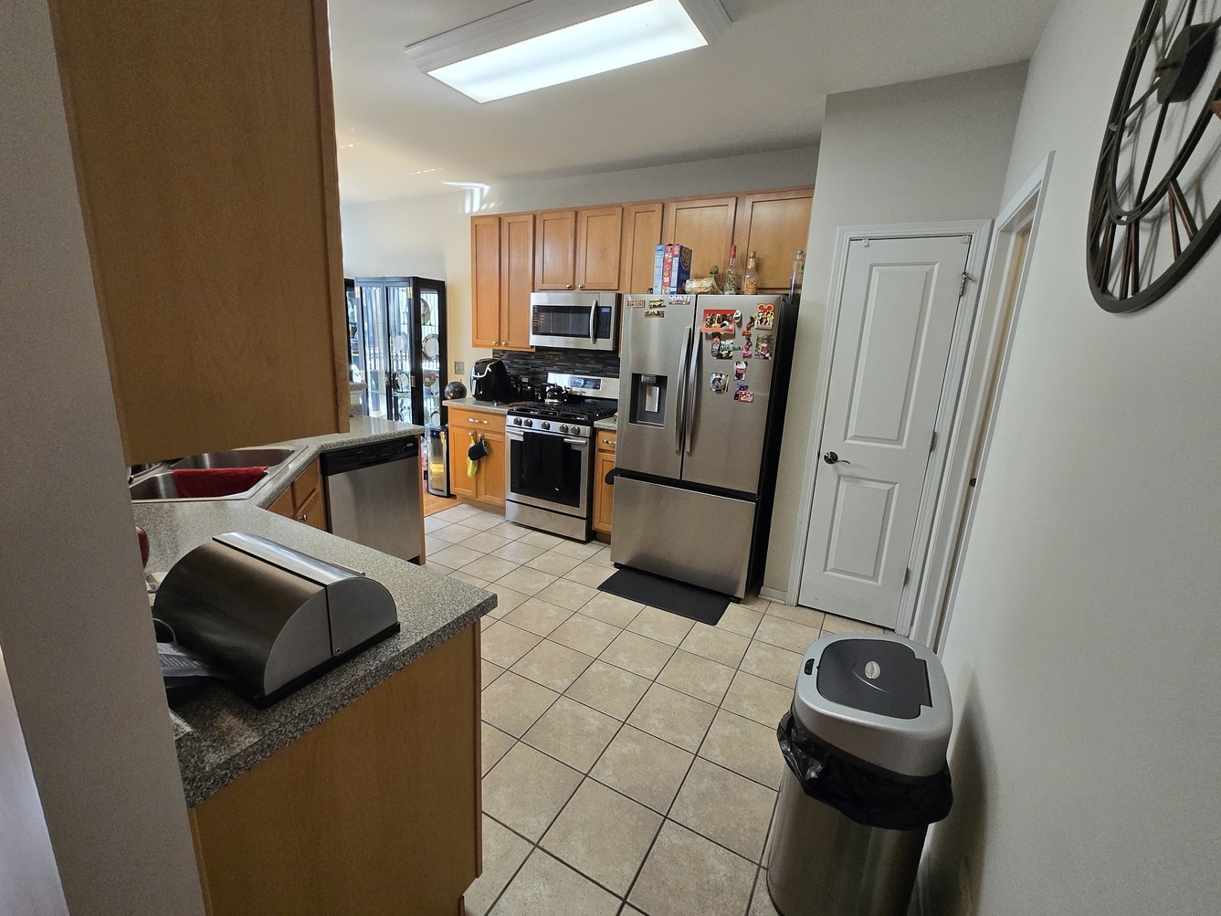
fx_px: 494
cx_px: 595
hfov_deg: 102.0
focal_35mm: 14
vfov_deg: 85.7
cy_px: 449
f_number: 2.2
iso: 250
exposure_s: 1/60
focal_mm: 1.7
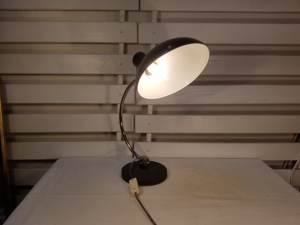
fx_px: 225
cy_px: 112
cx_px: 150
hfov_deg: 67.3
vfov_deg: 53.1
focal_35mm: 26
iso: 50
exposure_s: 1/263
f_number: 1.7
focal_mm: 4.25
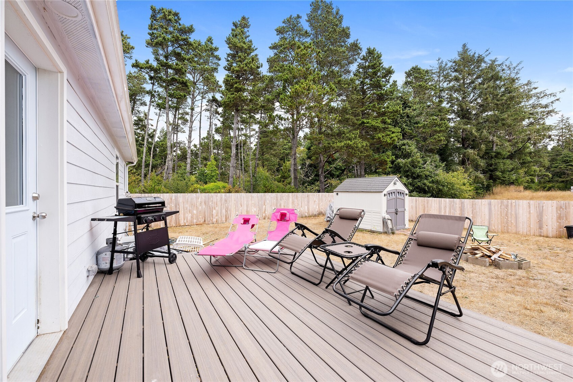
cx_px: 286
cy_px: 191
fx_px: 223
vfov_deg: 81.2
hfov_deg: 104.3
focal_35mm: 14
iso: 400
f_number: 8
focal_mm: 14
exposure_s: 1/250
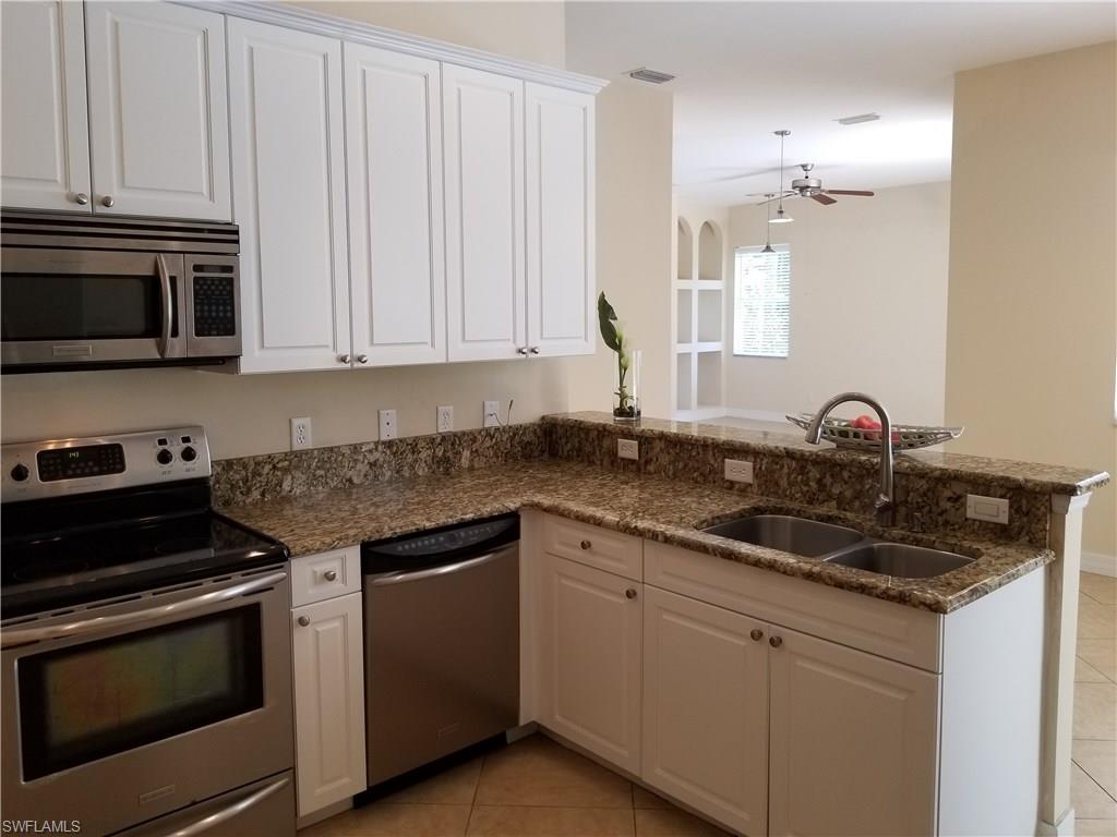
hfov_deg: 67.3
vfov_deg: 53.1
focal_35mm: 26
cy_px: 418
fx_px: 839
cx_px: 558
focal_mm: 4.25
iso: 80
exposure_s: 1/60
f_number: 1.7
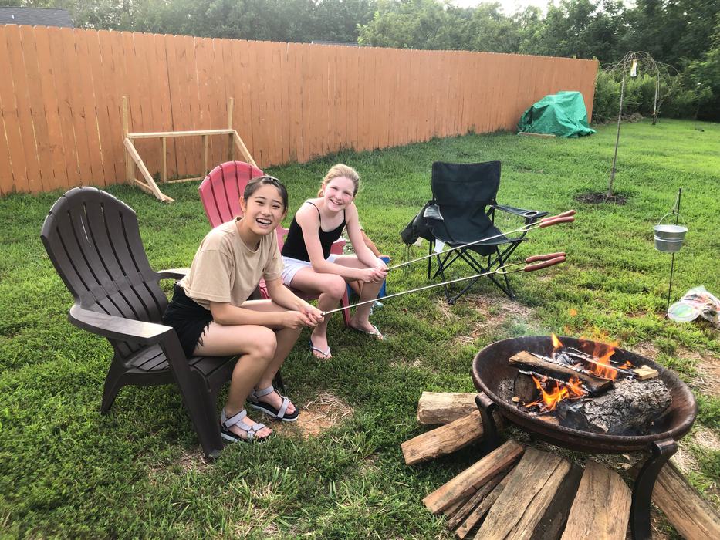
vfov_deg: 49.8
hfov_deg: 63.4
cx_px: 360
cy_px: 270
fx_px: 582
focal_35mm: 28
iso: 20
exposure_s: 1/209
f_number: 1.8
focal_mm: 3.99
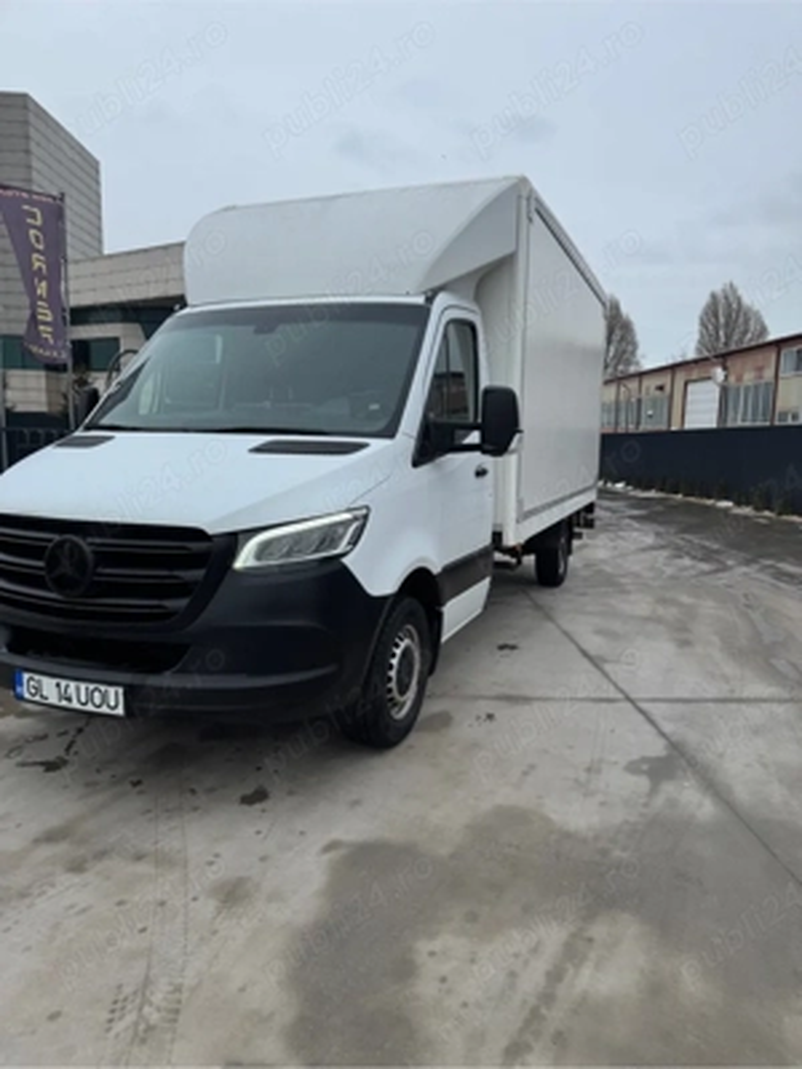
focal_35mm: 24
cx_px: 401
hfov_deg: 56.8
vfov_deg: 71.6
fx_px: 741
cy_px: 534
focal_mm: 6.76
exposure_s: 1/1818
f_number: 1.78
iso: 80
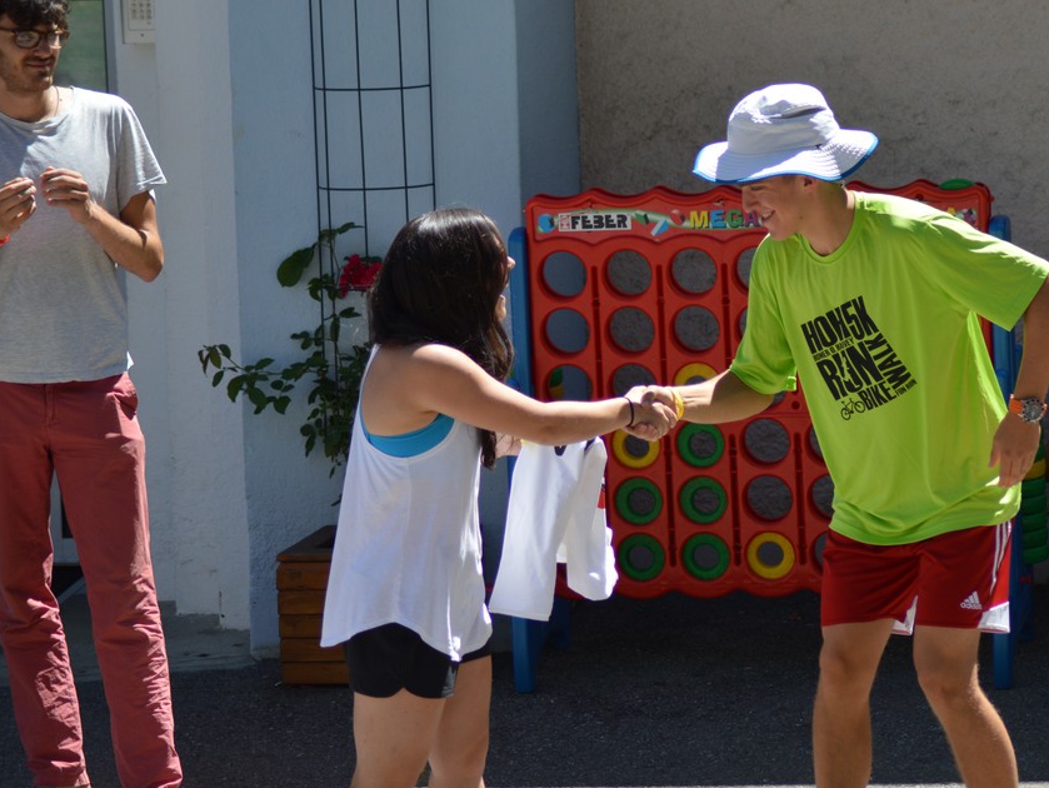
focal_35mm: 185
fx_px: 5596
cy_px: 398
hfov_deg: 10.7
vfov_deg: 8.1
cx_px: 636
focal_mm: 105
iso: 200
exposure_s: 1/1000
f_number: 4
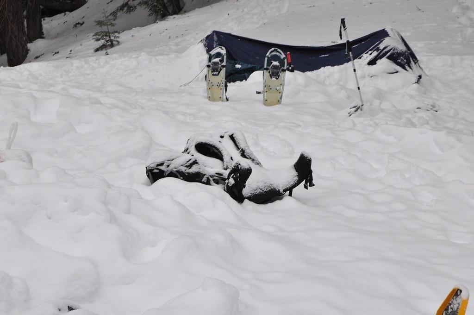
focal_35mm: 75
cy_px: 158
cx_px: 237
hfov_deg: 27.0
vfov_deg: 18.1
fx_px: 986
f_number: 10
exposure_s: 1/160
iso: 250
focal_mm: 50
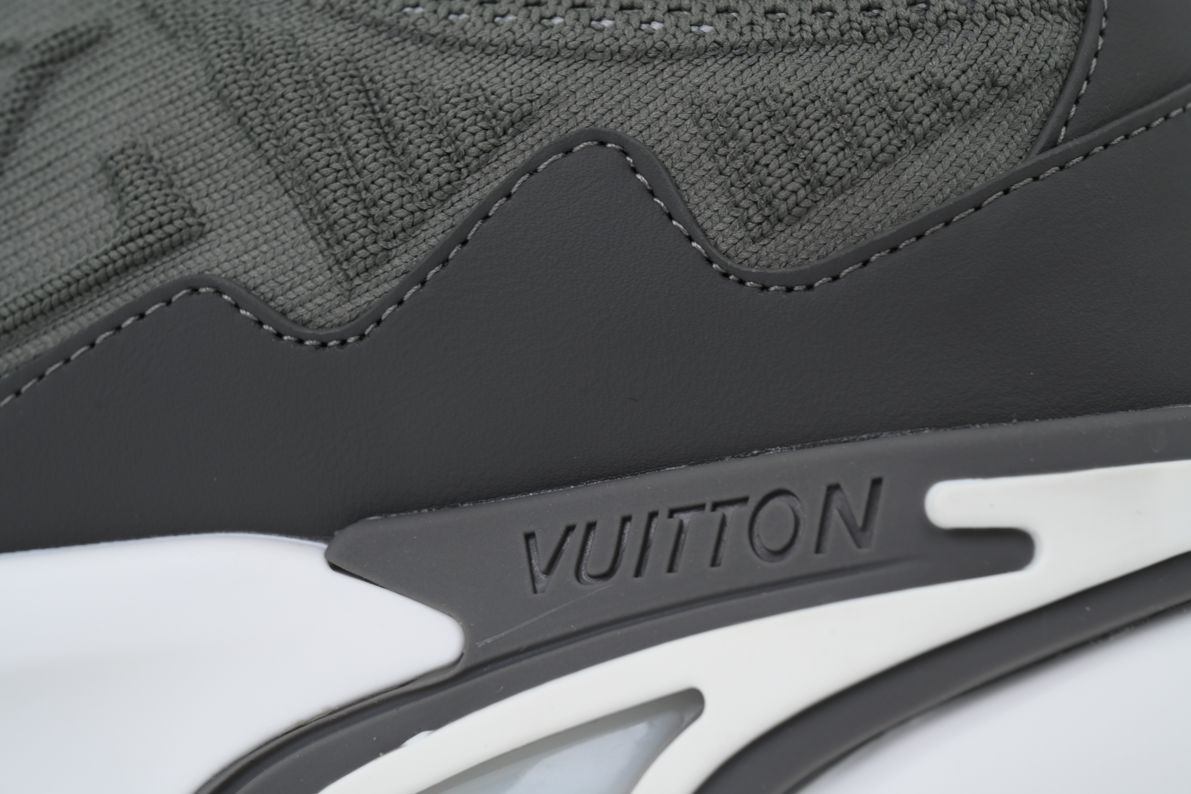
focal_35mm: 100
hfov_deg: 20.4
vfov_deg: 13.7
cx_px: 596
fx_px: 3308
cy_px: 397
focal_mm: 100
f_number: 11
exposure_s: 1/100
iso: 400
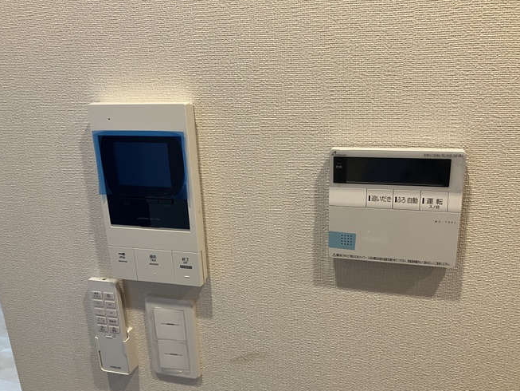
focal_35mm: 30
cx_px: 271
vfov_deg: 46.8
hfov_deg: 59.9
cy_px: 204
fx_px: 451
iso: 100
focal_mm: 3.99
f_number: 1.8
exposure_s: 1/60
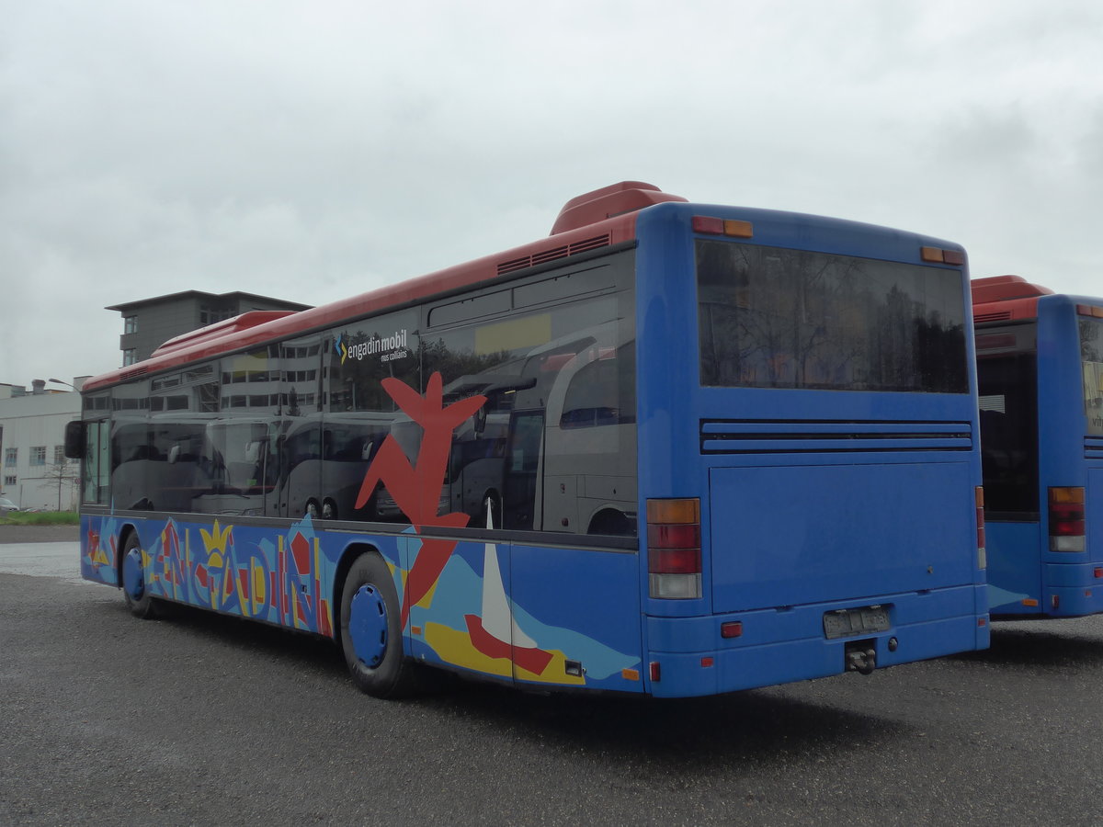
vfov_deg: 36.8
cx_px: 552
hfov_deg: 47.9
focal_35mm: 39
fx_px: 1243
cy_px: 414
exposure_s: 1/640
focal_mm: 8
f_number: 2.5
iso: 160
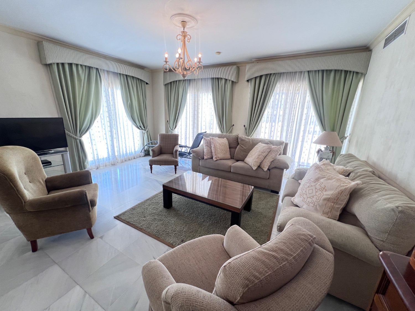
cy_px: 156
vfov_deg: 89.9
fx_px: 156
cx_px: 208
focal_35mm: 13
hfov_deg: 106.2
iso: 100
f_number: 1.8
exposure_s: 1/100
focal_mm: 1.57
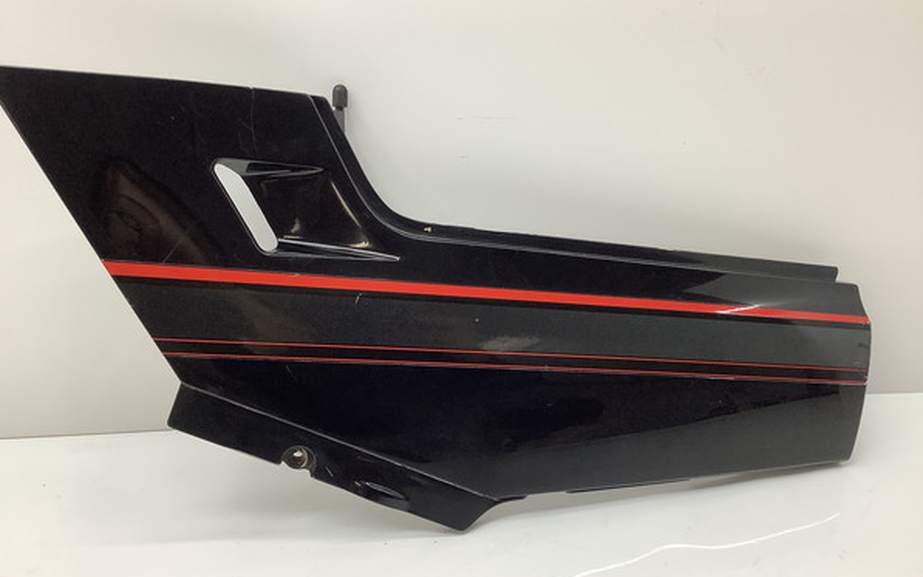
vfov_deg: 38.3
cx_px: 461
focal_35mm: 33
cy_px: 291
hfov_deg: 58.1
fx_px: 830
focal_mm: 3.3
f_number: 2.4
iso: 64
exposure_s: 1/120
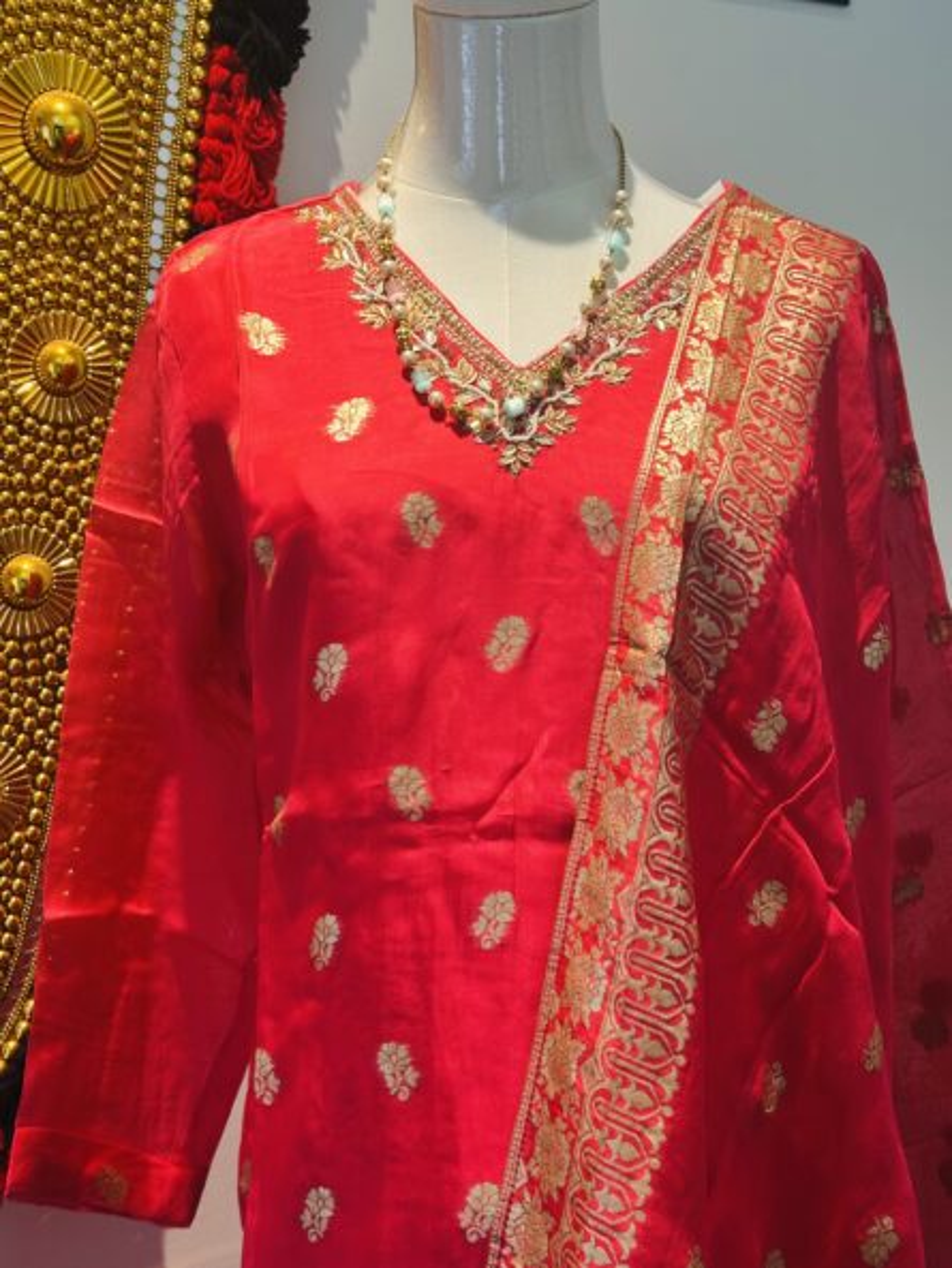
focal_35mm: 48
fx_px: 1759
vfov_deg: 39.6
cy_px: 634
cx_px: 476
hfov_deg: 30.3
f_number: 1.78
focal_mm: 6.86
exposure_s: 1/60
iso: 125
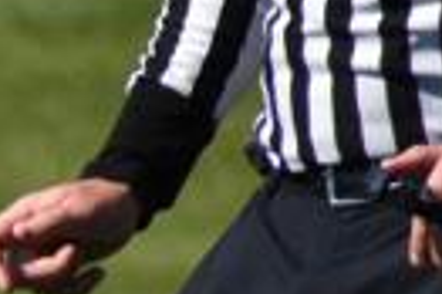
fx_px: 43164
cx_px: -1147
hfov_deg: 0.6
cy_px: 759
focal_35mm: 3520
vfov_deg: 0.4
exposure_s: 1/2000
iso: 400
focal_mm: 300
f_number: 7.1
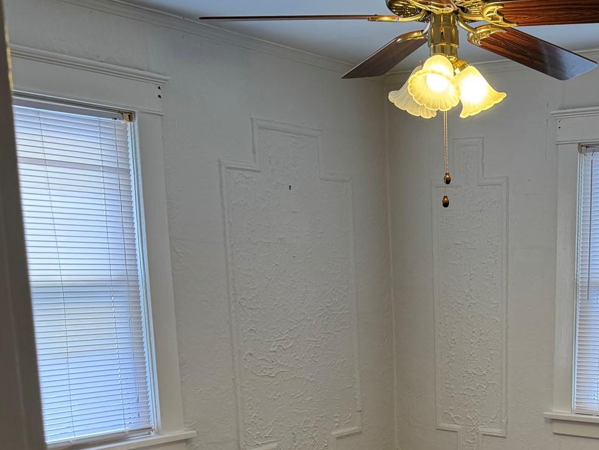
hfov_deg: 35.2
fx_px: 883
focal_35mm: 51
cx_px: 542
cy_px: 450
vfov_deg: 27.0
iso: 125
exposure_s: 1/60
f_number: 1.78
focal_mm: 6.76
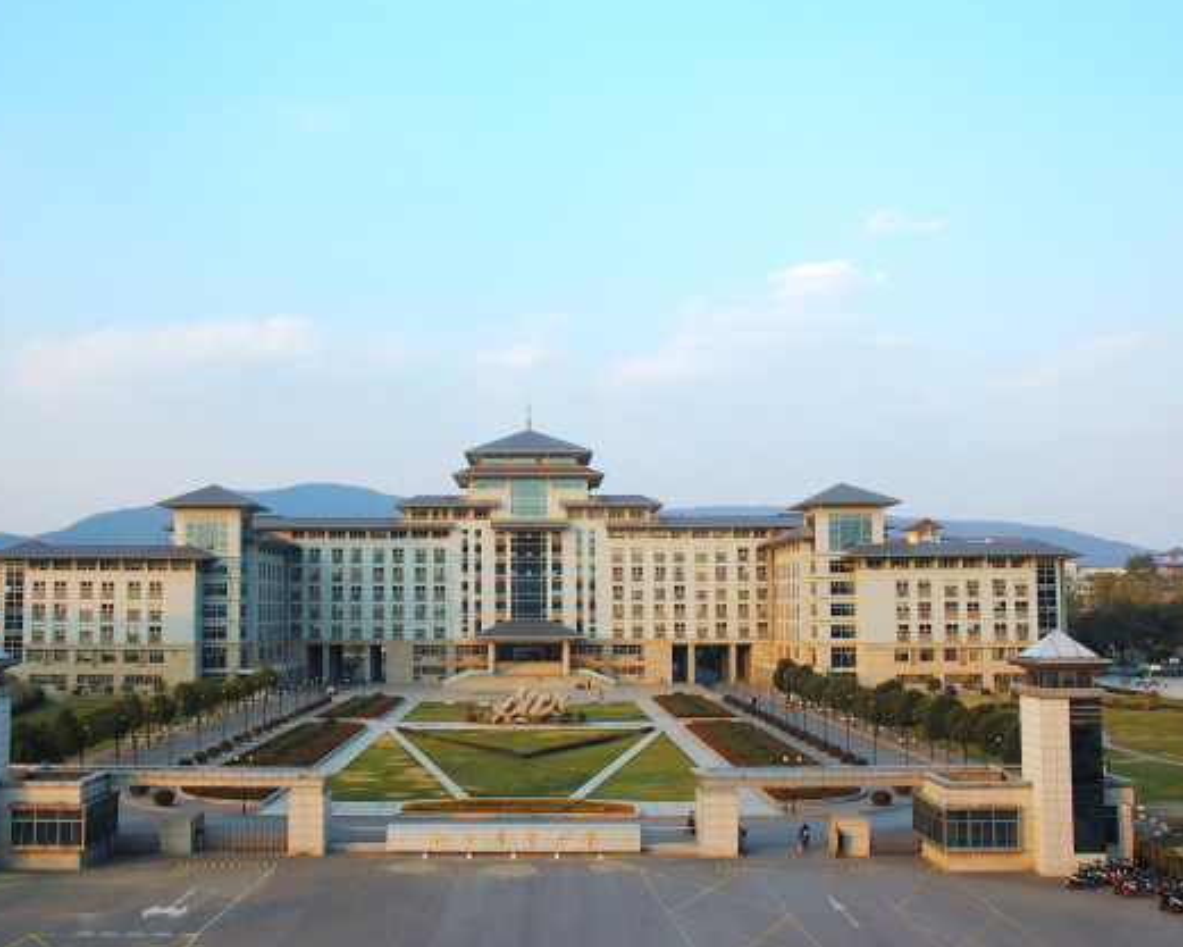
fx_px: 1331
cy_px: 470
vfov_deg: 39.2
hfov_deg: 47.8
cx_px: 513
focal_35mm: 38
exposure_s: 1/60
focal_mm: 22
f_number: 9
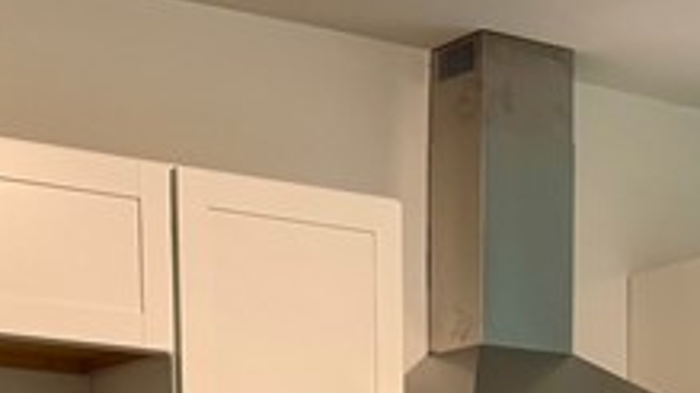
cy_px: 885
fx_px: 2264
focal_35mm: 122
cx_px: 473
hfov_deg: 17.5
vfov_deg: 9.1
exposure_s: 1/60
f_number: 1.78
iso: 125
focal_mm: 6.76
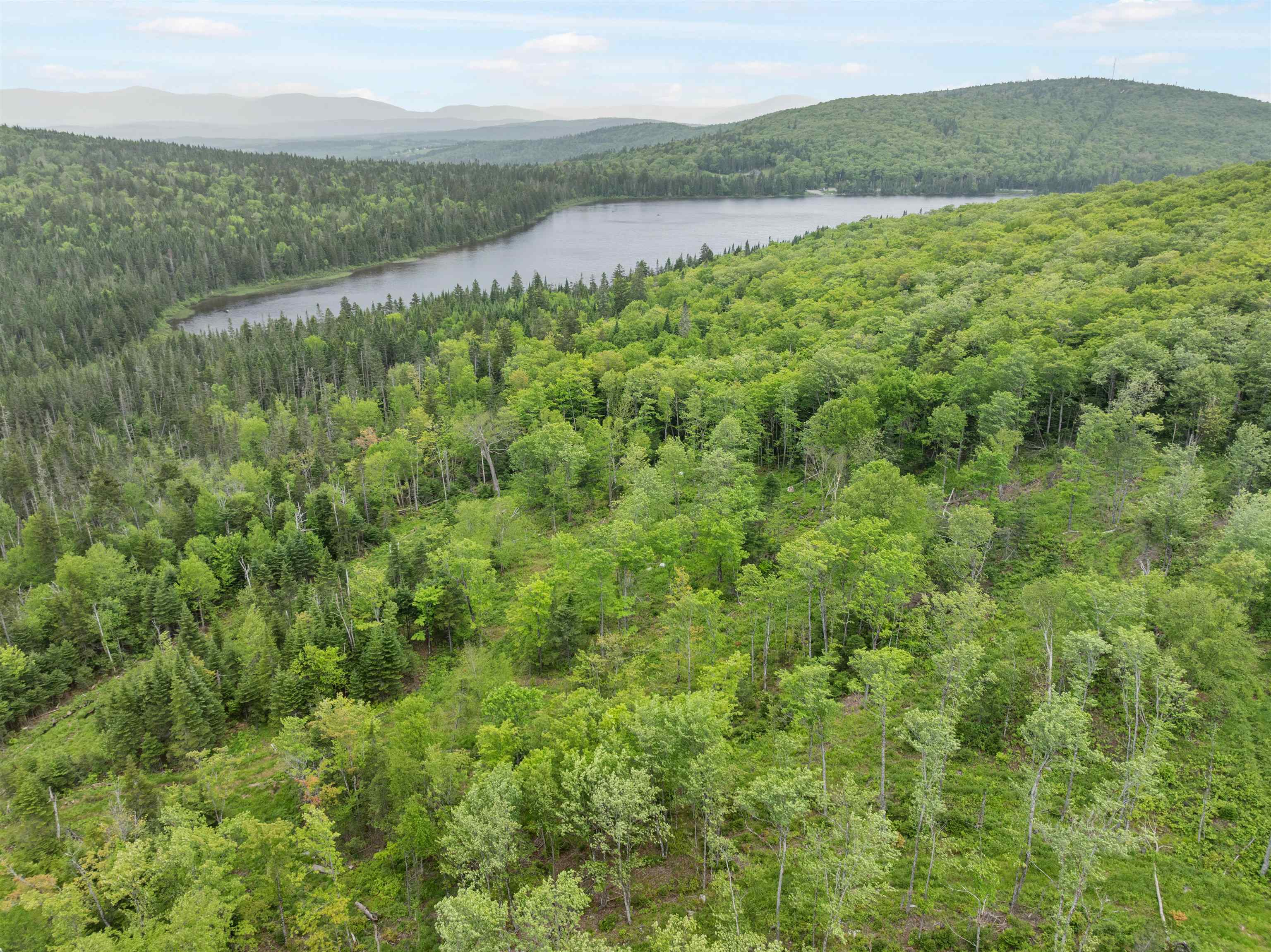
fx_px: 881
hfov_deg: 71.6
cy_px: 476
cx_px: 636
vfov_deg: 56.8
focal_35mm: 24
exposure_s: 1/500
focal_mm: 12.29
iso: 130
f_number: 2.8
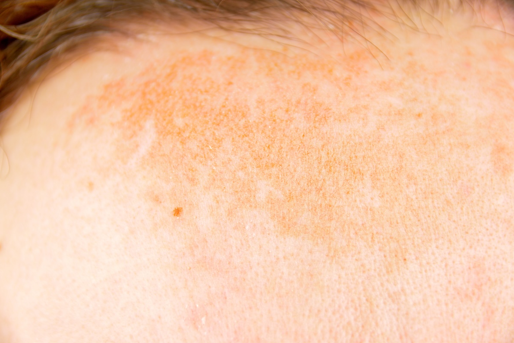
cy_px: 172
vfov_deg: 4.7
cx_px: 257
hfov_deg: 7.0
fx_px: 4205
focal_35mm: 295
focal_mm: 195
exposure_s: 1/40
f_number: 6
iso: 100
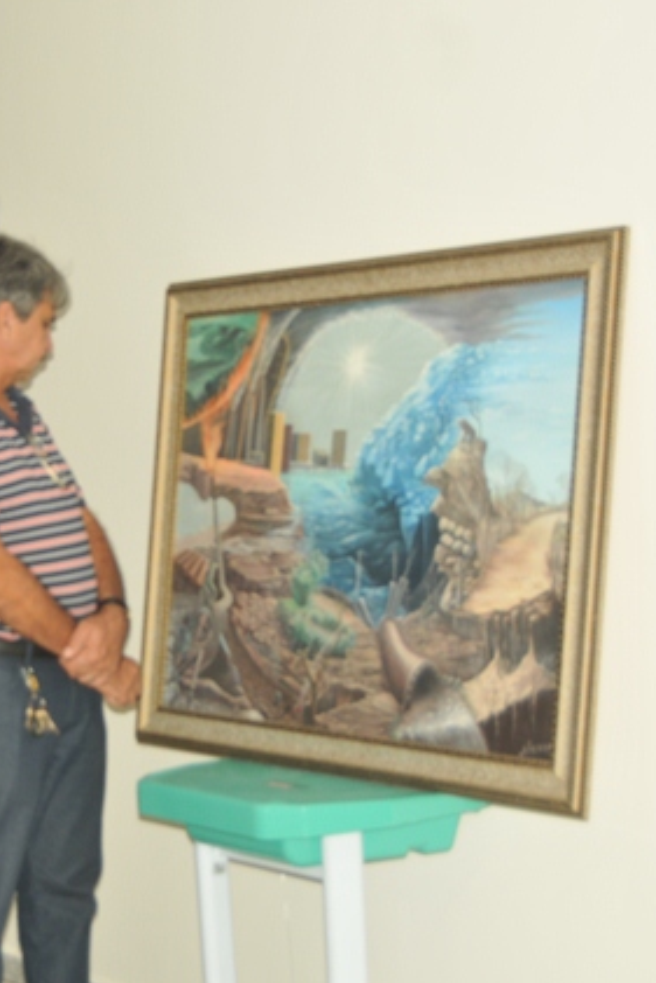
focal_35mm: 80
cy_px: 494
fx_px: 2178
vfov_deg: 25.4
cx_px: 98
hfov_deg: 16.9
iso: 400
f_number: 4.5
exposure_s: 1/60
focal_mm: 35
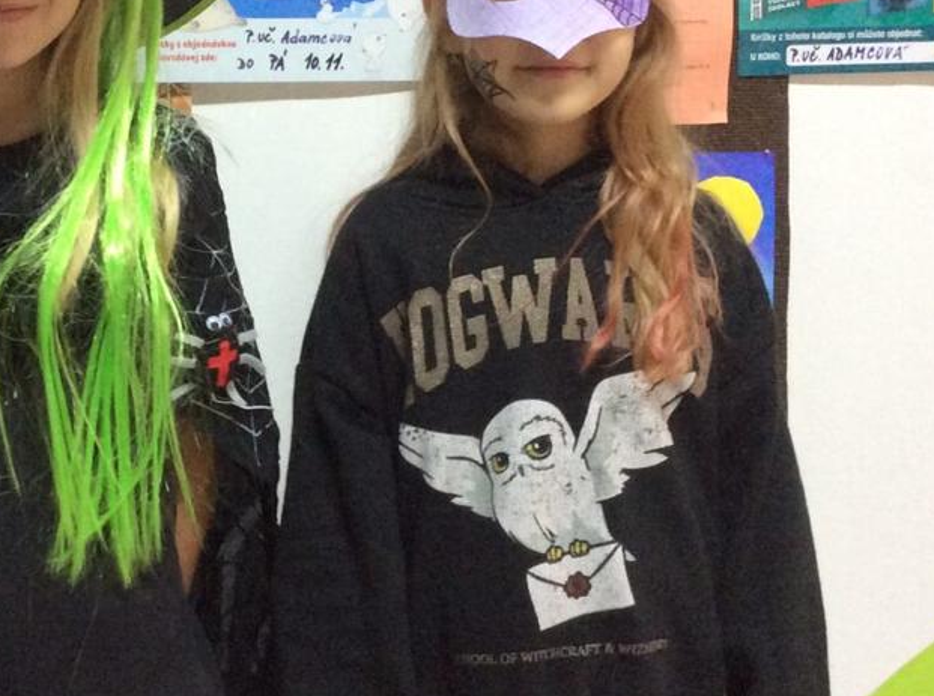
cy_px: 330
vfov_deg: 21.2
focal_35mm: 69
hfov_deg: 27.8
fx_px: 1858
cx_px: 226
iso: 200
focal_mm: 3.3
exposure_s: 1/25
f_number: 2.4
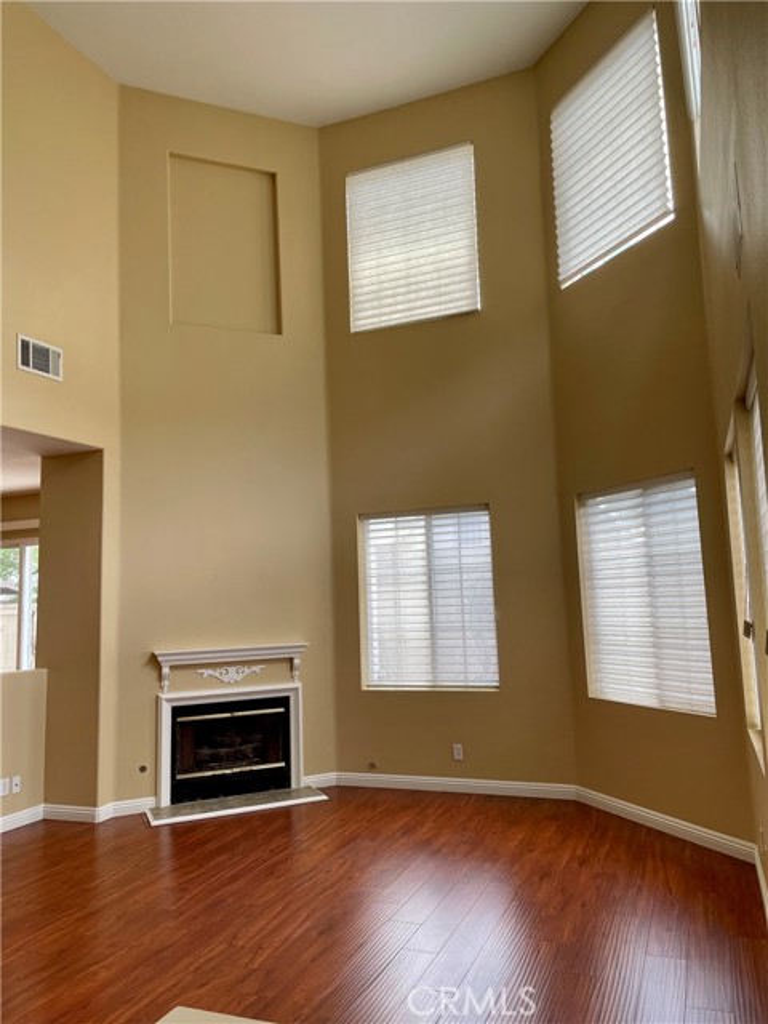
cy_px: 512
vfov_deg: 67.3
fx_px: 769
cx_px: 384
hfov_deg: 53.1
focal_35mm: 26
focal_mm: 4.2
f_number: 1.6
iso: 50
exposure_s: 1/121
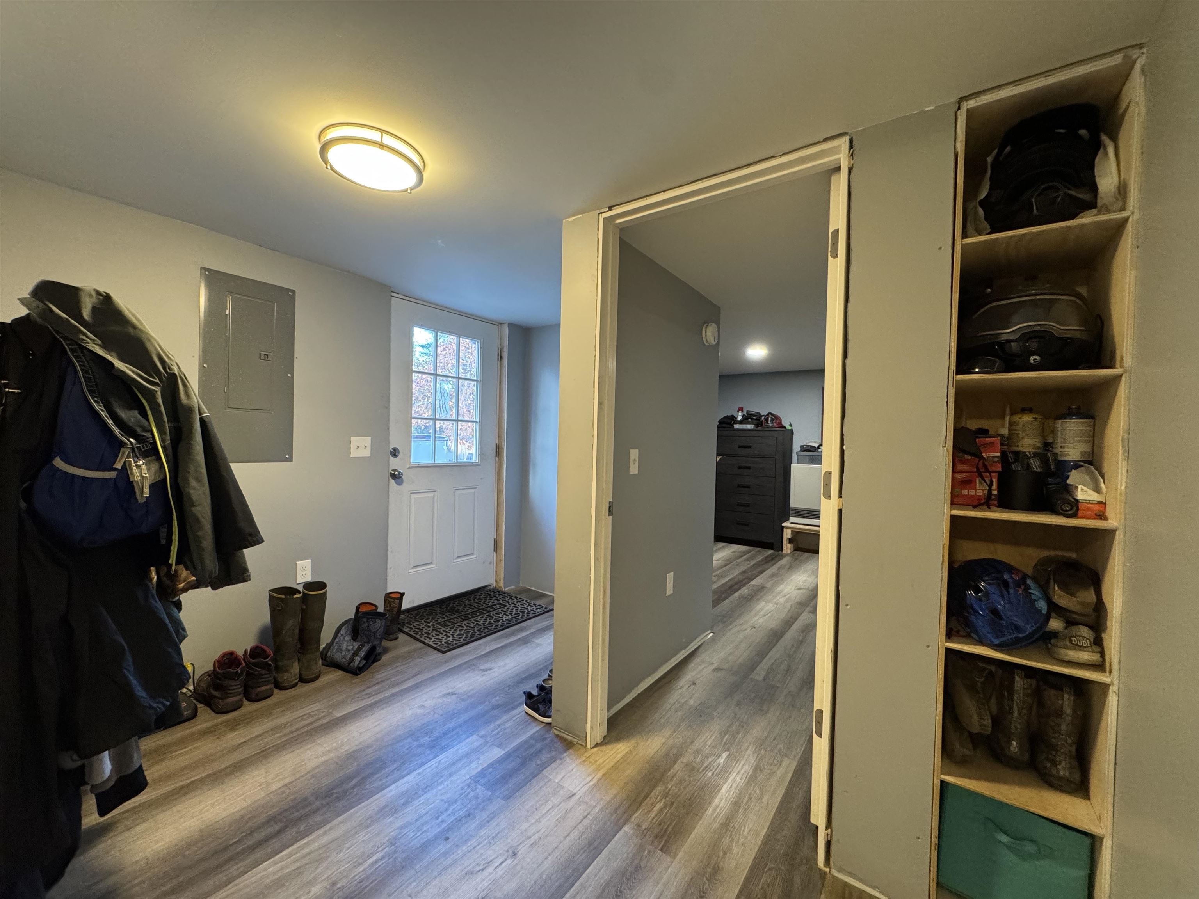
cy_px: 450
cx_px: 600
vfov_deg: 85.7
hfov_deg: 102.1
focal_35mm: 14
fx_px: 485
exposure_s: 1/60
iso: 500
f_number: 2.2
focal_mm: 2.22
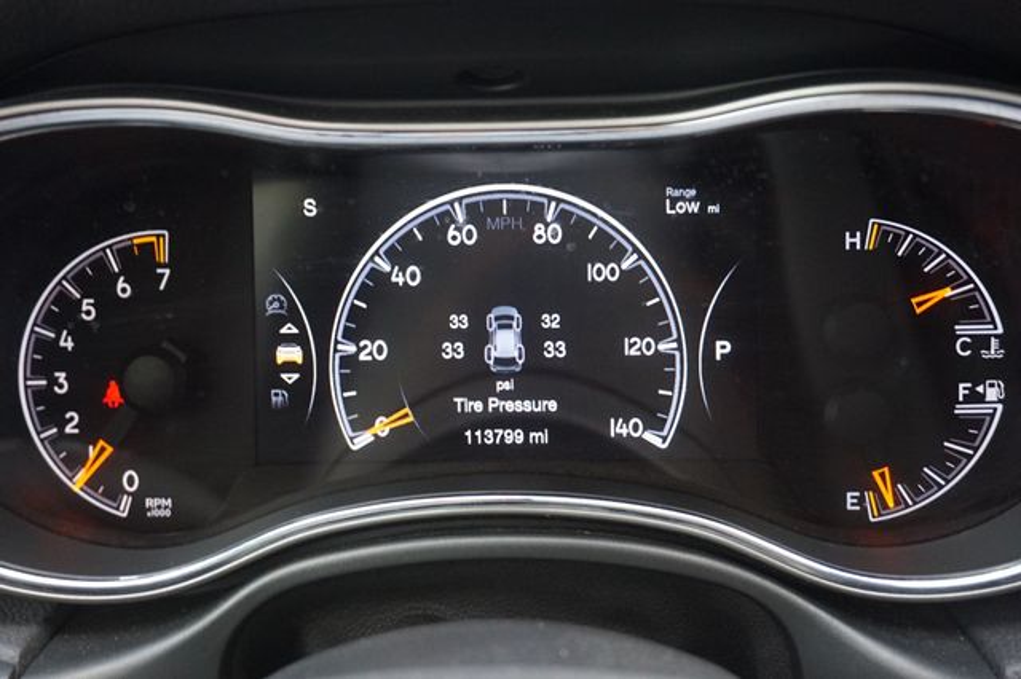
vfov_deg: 36.8
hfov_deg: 53.2
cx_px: 510
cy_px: 340
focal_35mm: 36
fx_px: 1020
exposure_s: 1/60
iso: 1600
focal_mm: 24
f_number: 4.5
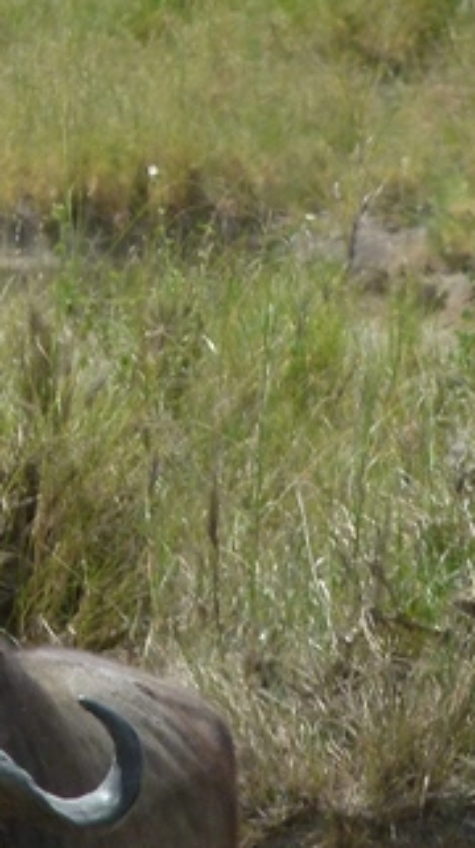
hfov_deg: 0.6
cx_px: 364
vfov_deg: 1.1
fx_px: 43856
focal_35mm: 1954
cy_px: 668
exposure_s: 1/500
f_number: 5.2
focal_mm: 108
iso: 100
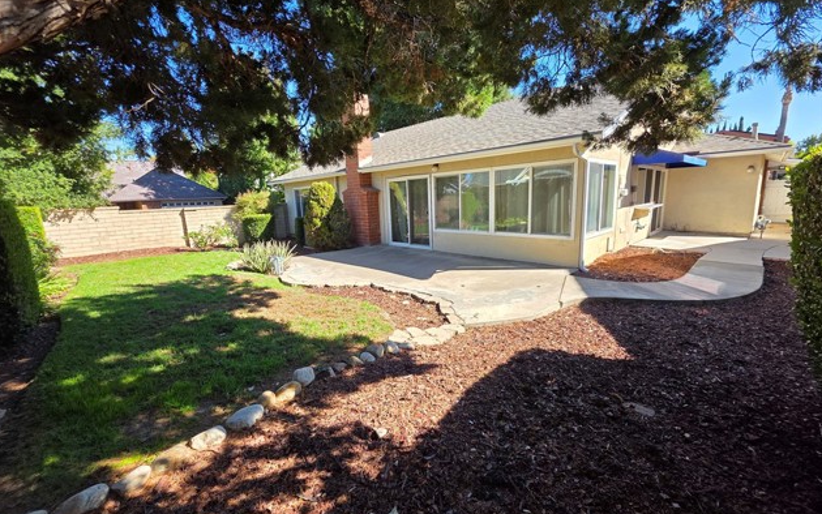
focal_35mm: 14
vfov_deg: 78.7
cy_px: 257
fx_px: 314
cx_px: 410
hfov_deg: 105.3
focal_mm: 2.2
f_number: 1.9
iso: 40
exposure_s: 1/612
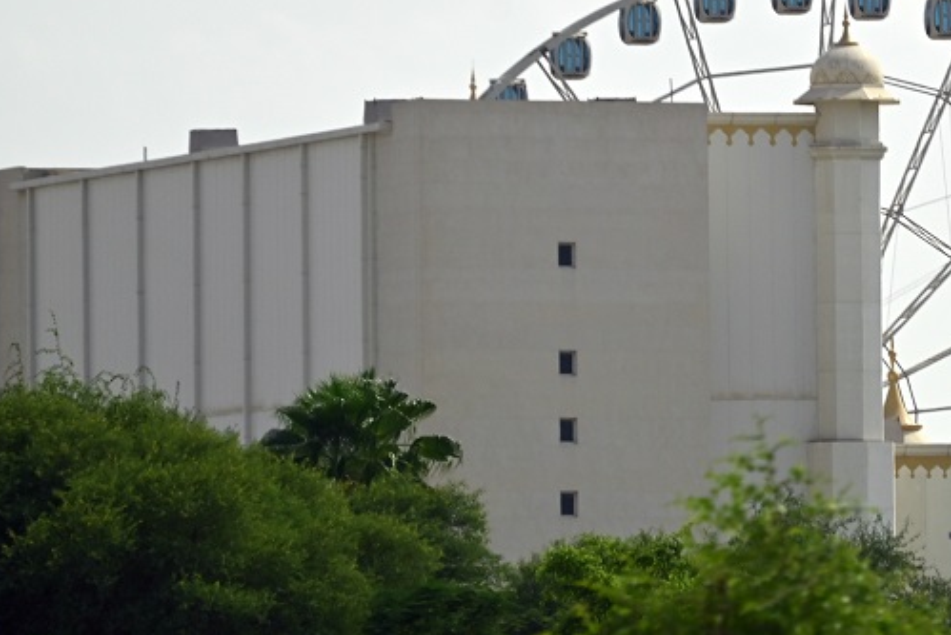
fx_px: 14215
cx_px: 782
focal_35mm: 538
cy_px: 261
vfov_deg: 2.6
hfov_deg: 3.8
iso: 400
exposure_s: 1/640
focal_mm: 270
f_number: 5.6
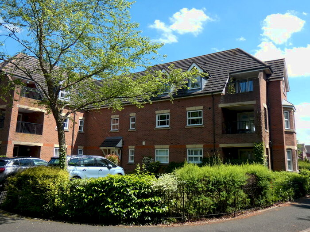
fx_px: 269
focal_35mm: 30
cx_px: 155
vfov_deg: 46.8
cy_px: 116
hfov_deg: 60.0
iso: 80
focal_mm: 5.3
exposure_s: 1/500
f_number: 3.3
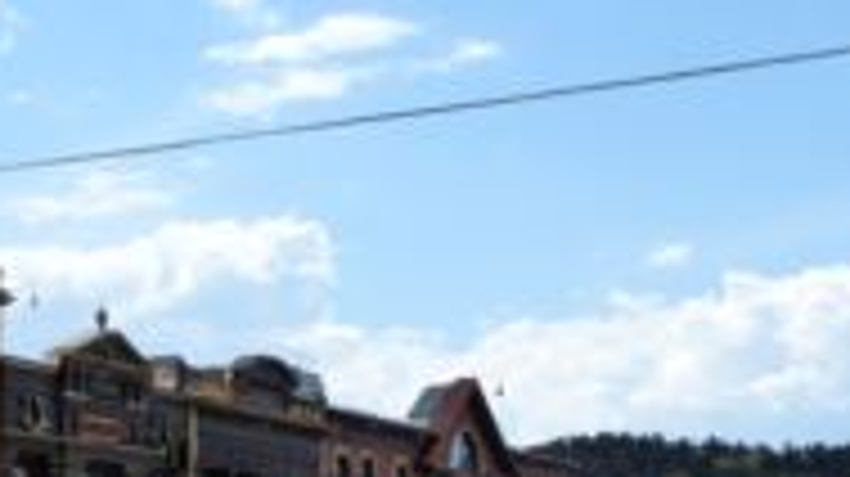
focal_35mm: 90
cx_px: 234
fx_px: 2027
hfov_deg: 23.5
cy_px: 567
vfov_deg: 13.1
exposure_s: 1/800
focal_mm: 6.8
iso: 200
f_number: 5
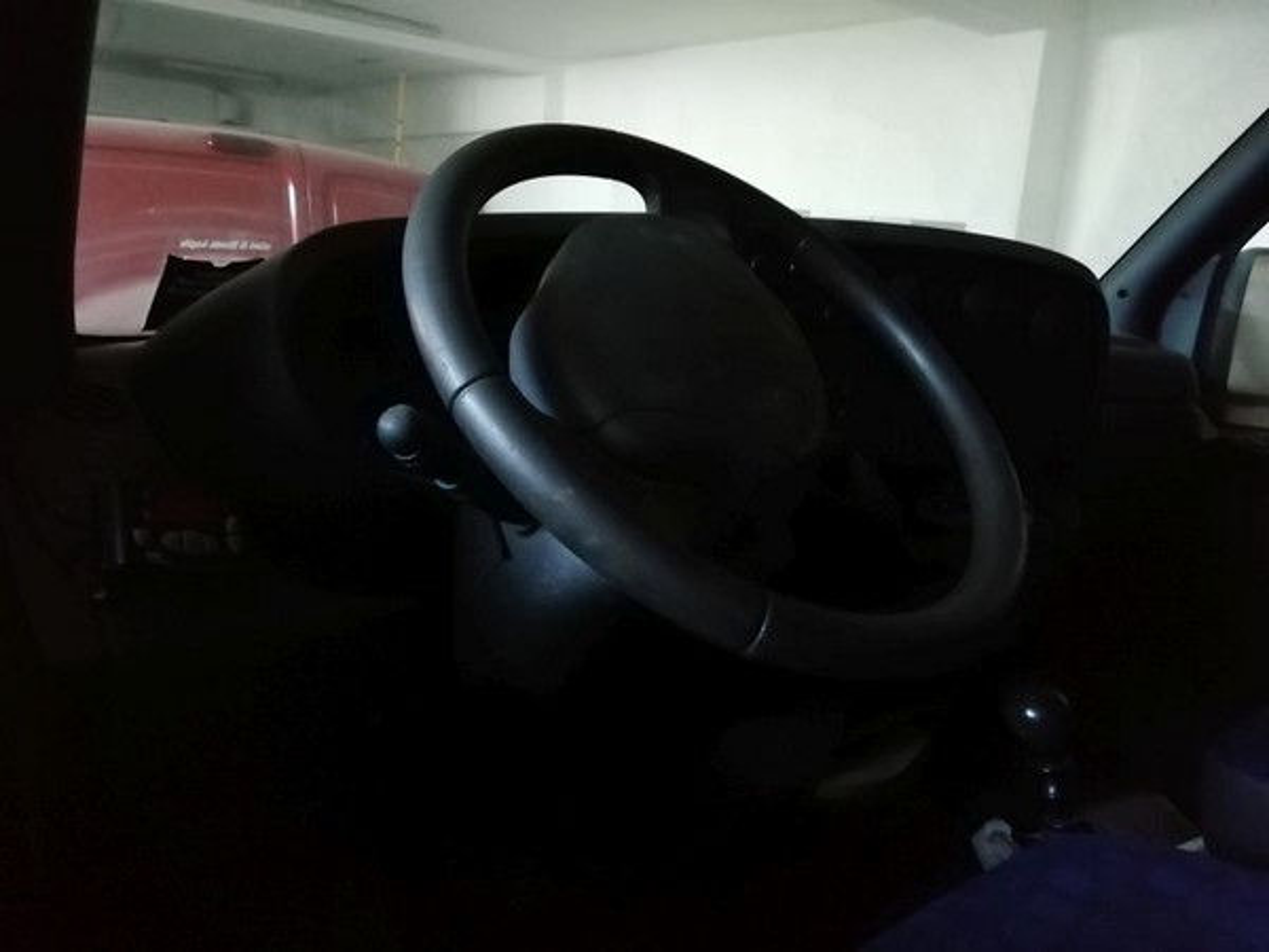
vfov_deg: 53.1
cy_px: 476
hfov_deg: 67.3
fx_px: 953
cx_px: 634
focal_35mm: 26
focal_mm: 3.21
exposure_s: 1/14.3
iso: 1000
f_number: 2.2
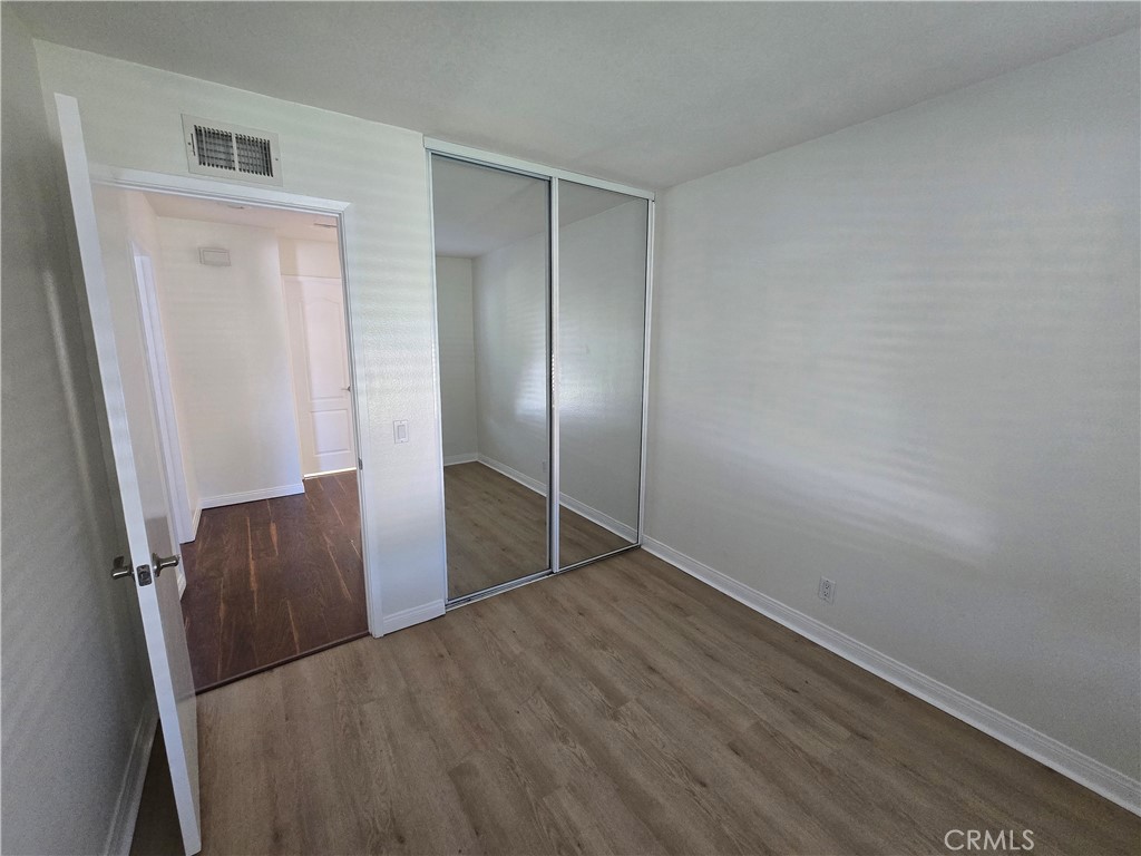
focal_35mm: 13
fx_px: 429
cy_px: 428
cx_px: 570
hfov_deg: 106.2
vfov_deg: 89.9
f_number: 2.2
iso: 320
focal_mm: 2.2
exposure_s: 1/60
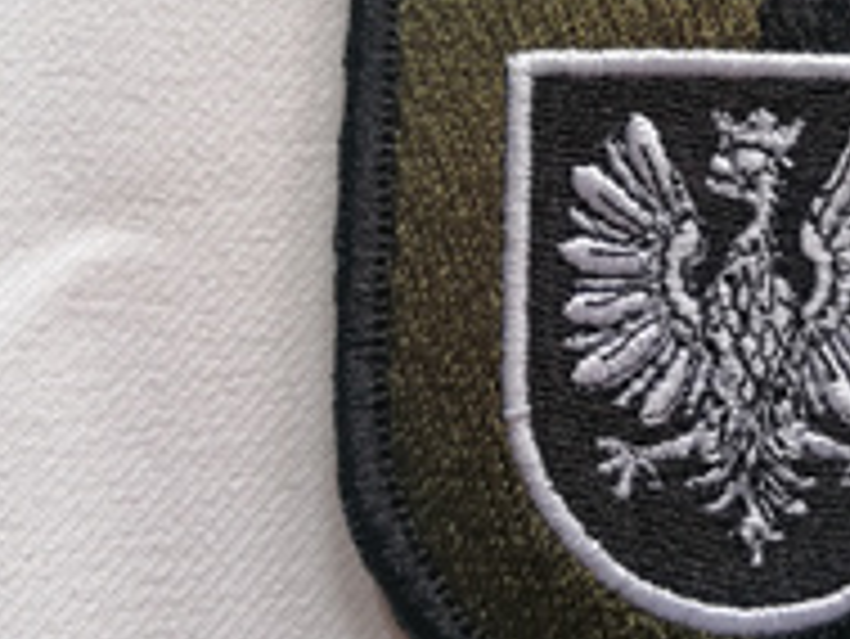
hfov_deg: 36.7
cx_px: 693
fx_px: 1229
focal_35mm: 50
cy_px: 259
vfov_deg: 29.1
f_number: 1.8
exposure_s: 1/33.3
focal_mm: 4.75
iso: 125
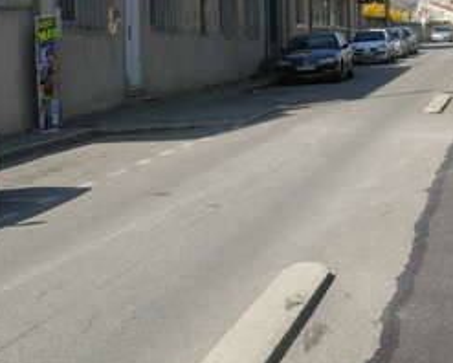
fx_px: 1208
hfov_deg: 20.2
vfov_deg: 16.9
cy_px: 57
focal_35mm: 90
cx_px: 510
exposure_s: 1/497
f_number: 4.9
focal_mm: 6.3
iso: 79
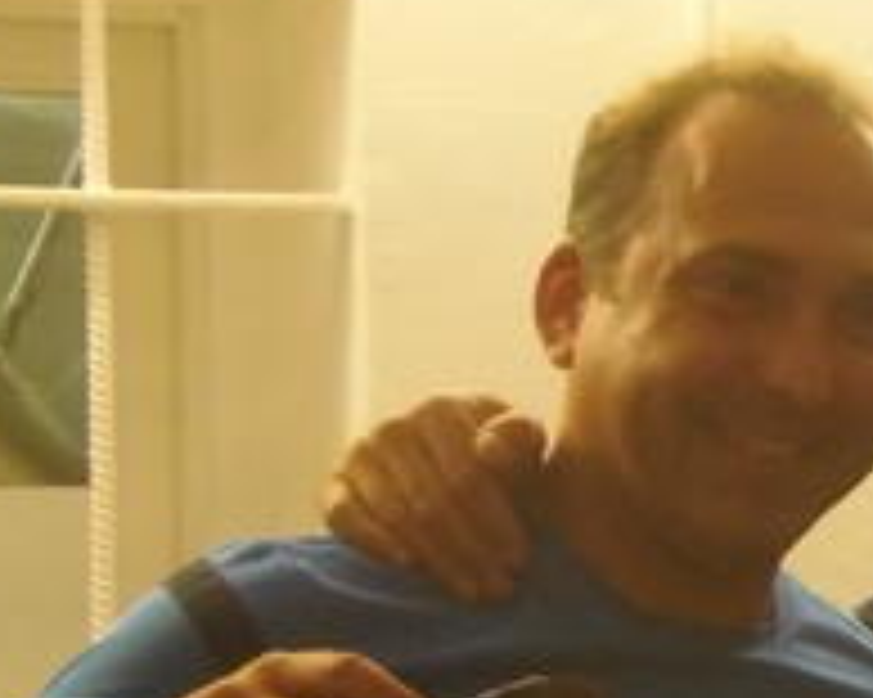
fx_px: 4364
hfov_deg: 10.9
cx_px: 1377
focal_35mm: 169
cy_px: 851
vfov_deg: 9.0
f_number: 3.6
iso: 320
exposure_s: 1/30
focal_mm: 7.8
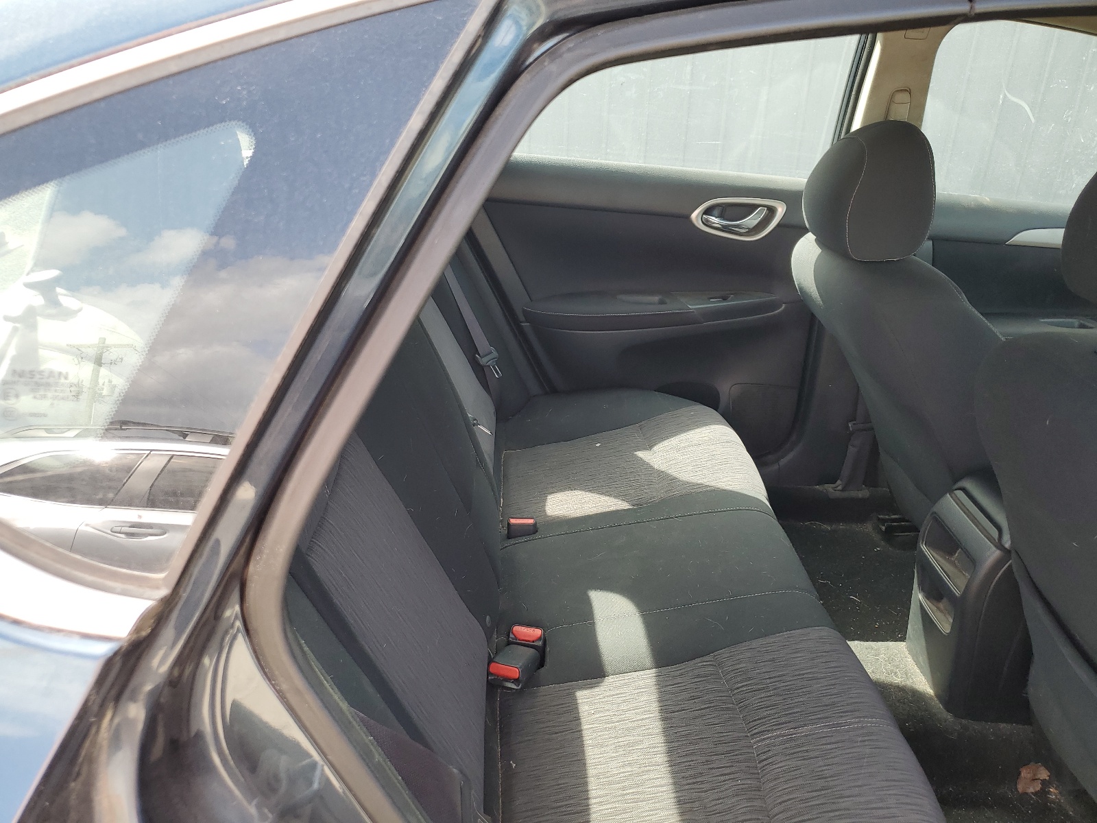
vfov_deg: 53.1
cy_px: 412
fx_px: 824
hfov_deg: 67.3
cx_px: 548
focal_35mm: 26
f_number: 1.5
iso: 50
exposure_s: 1/278
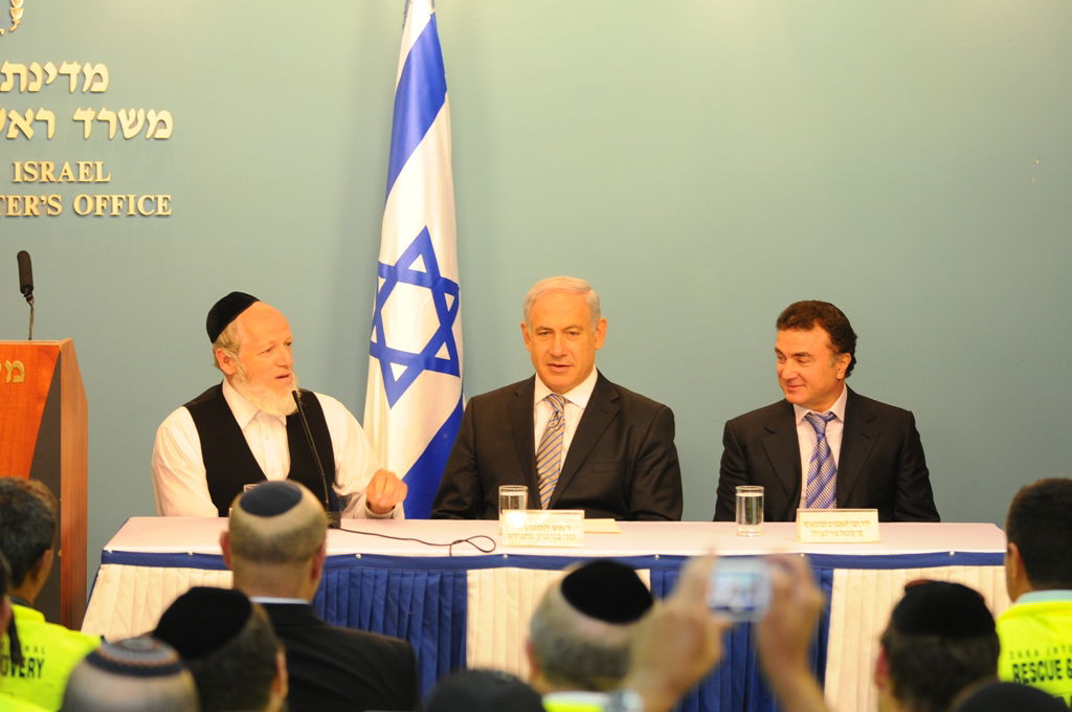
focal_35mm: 123
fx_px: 3658
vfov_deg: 11.1
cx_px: 536
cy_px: 356
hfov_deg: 16.7
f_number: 2.8
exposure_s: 1/80
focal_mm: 82
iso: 400
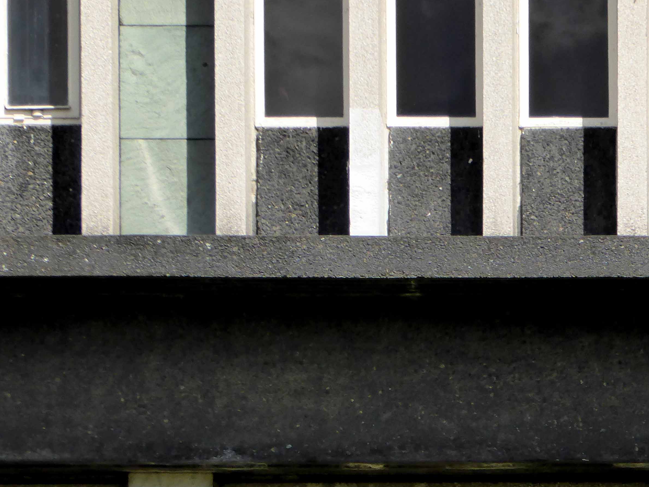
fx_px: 7987
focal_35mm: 426
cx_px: 433
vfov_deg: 3.5
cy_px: 445
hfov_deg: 4.7
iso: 200
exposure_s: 1/400
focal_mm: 33.2
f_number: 5.6
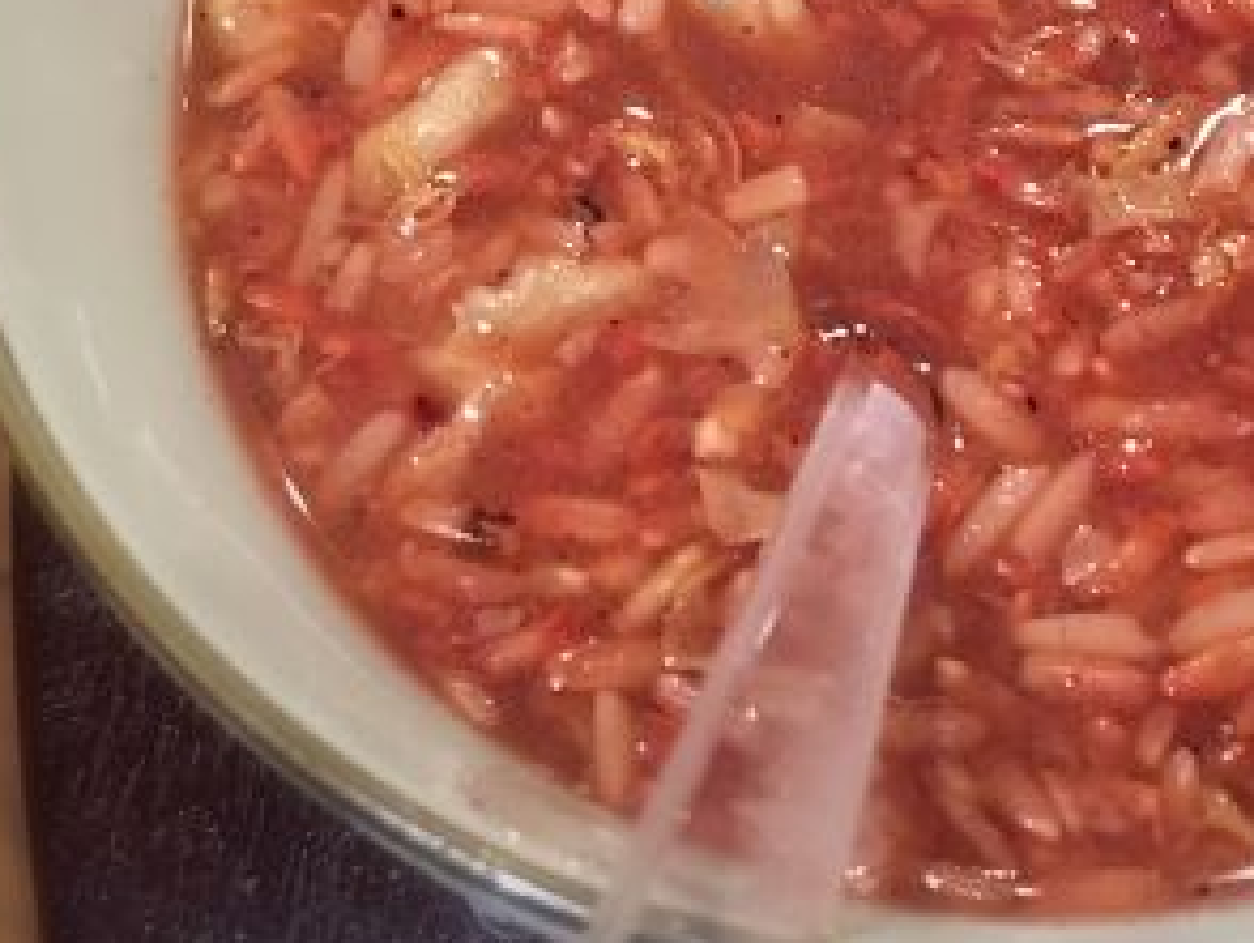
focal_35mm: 69
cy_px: 41
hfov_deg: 27.5
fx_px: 2502
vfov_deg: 20.8
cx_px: 1024
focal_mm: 4.15
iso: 160
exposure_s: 1/8
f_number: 2.2
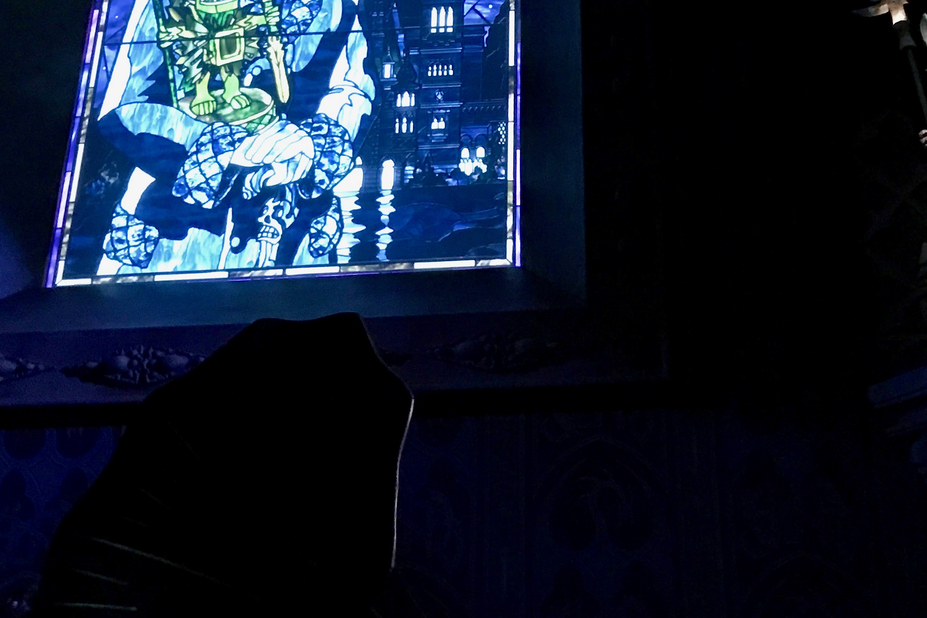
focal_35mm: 49
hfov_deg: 40.1
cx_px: 573
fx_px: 1262
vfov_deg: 26.9
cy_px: 103
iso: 200
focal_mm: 3.99
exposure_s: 1/4
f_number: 1.8
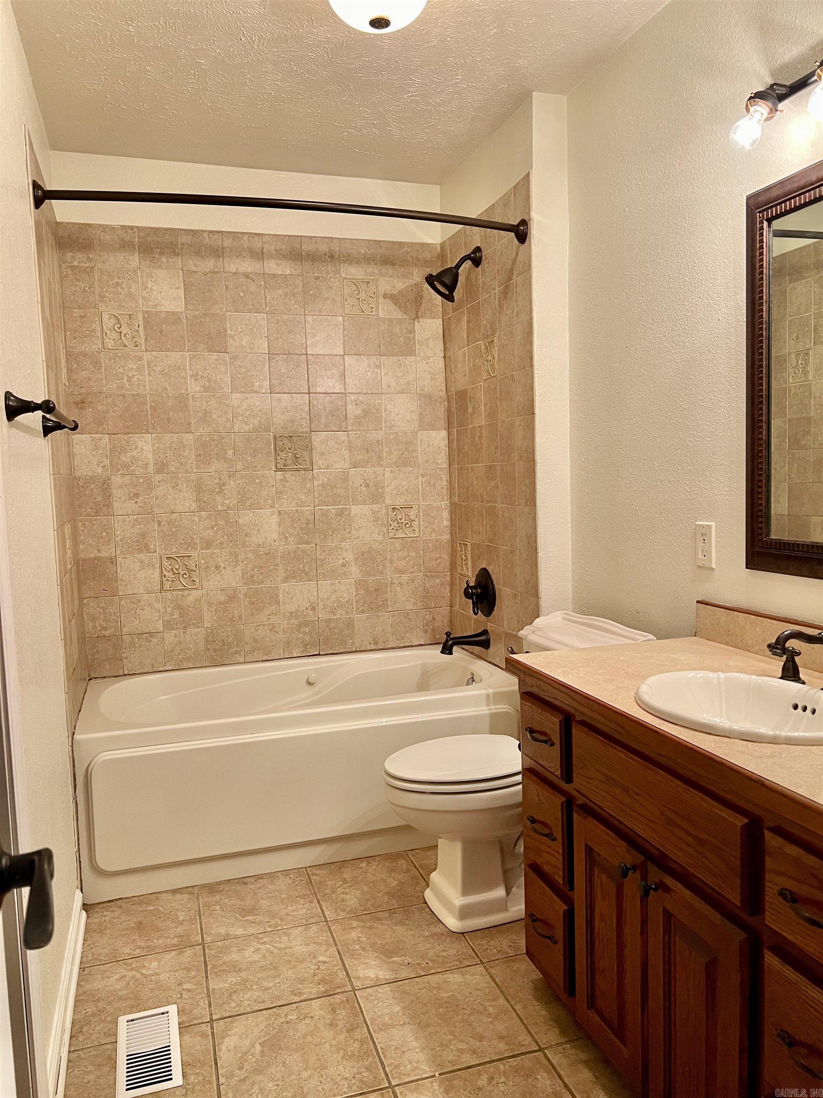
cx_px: 412
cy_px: 549
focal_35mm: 26
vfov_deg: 67.3
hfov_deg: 53.1
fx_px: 824
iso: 100
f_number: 1.5
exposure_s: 1/60
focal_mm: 5.7
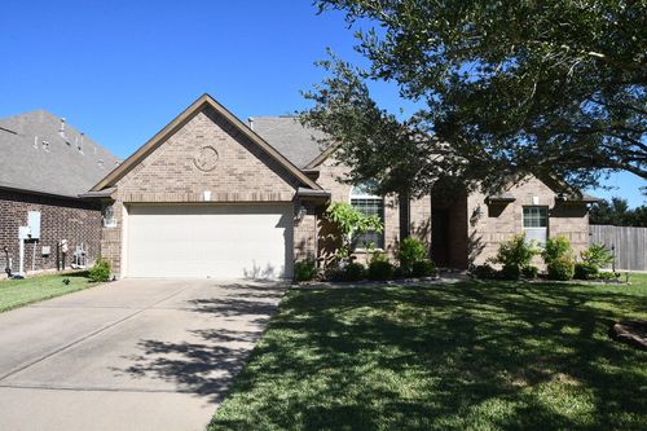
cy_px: 216
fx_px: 377
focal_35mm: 21
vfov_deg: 59.5
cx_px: 324
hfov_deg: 81.2
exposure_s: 1/800
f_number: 14
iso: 640
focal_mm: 14
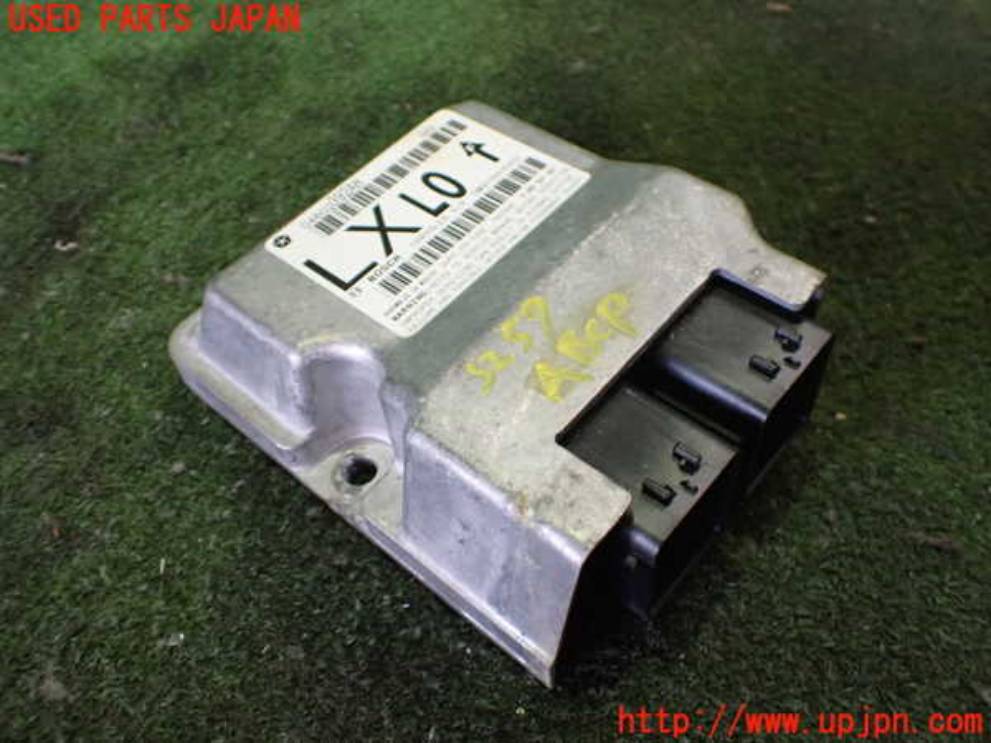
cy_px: 372
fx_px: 859
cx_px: 496
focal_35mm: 30
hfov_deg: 60.0
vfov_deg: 46.8
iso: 800
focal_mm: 5.4
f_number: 2.3
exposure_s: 1/80
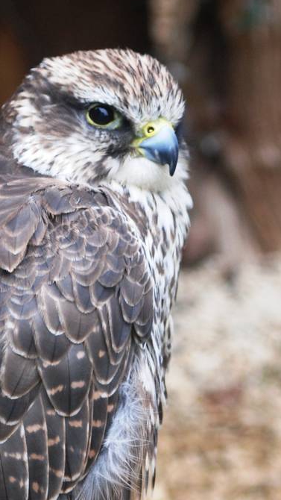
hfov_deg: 2.9
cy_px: 442
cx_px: 17
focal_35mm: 413
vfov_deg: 5.2
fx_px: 5469
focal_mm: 110
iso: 400
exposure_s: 1/200
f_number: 4.2
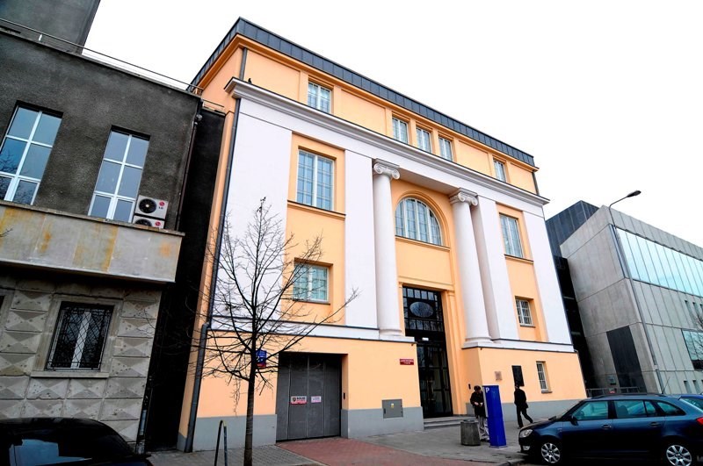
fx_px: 351
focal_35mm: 18
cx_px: 352
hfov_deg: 90.1
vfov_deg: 67.2
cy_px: 233
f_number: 6.3
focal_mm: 12
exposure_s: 1/160
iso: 250
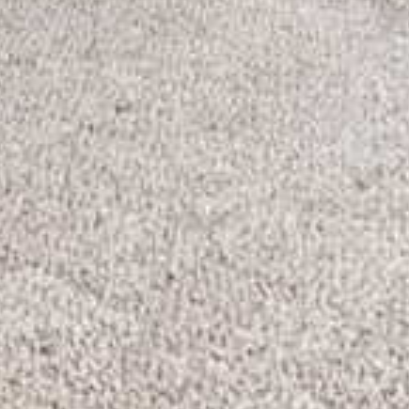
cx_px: 24
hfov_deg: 10.9
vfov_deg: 9.3
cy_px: -721
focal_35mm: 159
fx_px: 2125
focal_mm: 16
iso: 200
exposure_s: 1.3
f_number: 8
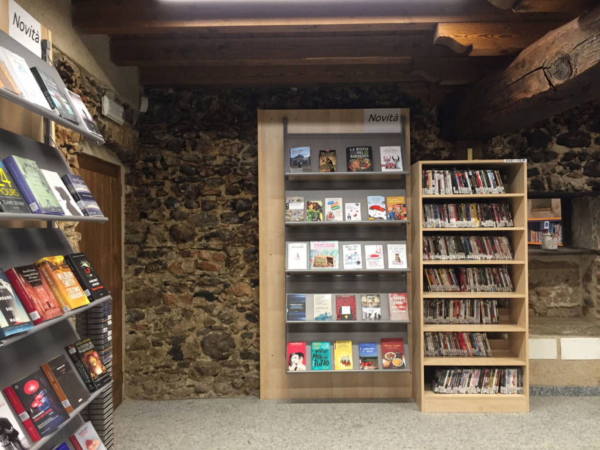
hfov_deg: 61.7
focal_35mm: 29
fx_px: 503
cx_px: 300
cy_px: 225
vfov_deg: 48.2
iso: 200
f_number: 2.2
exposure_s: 1/33
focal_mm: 4.15
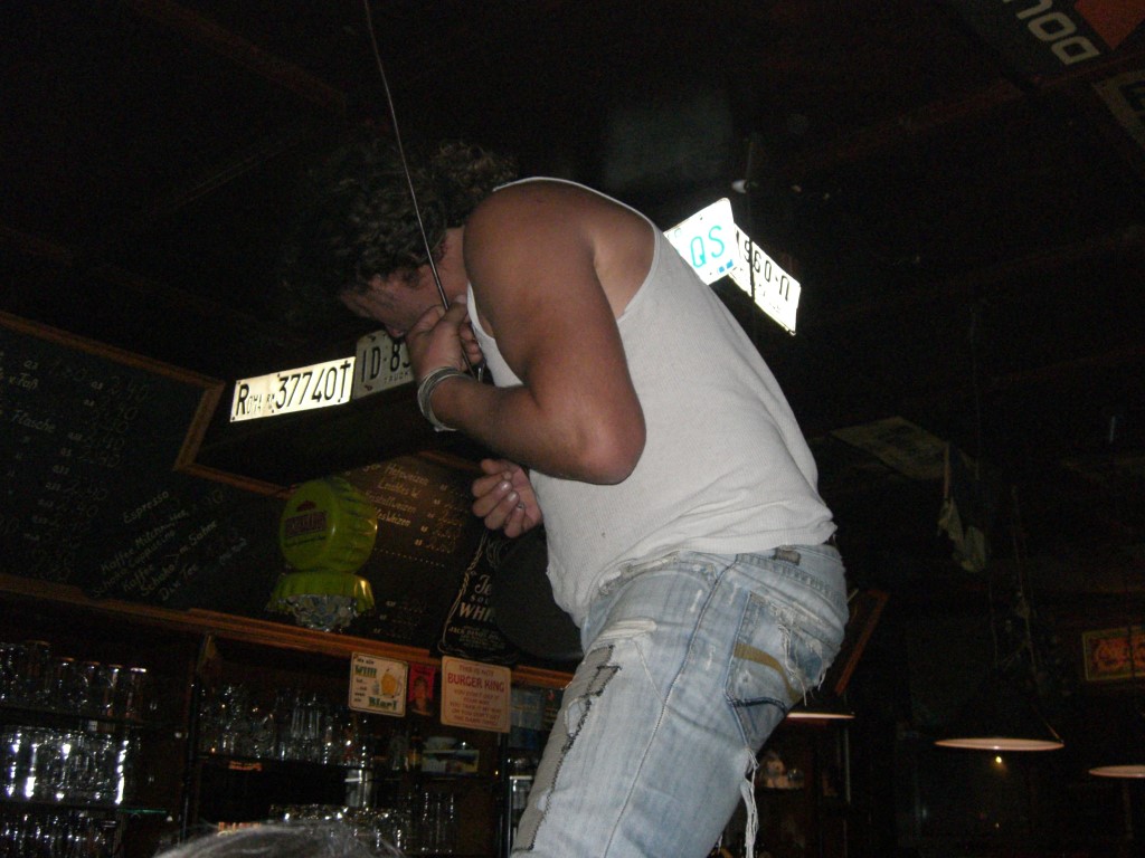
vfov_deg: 37.7
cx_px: 572
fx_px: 1257
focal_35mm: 38
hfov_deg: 49.0
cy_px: 429
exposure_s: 1/60
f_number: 2.8
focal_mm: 7.9
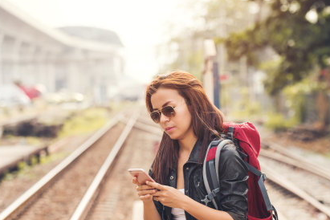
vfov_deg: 9.4
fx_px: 1338
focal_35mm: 146
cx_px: 147
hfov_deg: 14.1
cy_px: 147
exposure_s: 1/1600
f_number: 4
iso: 640
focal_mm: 98
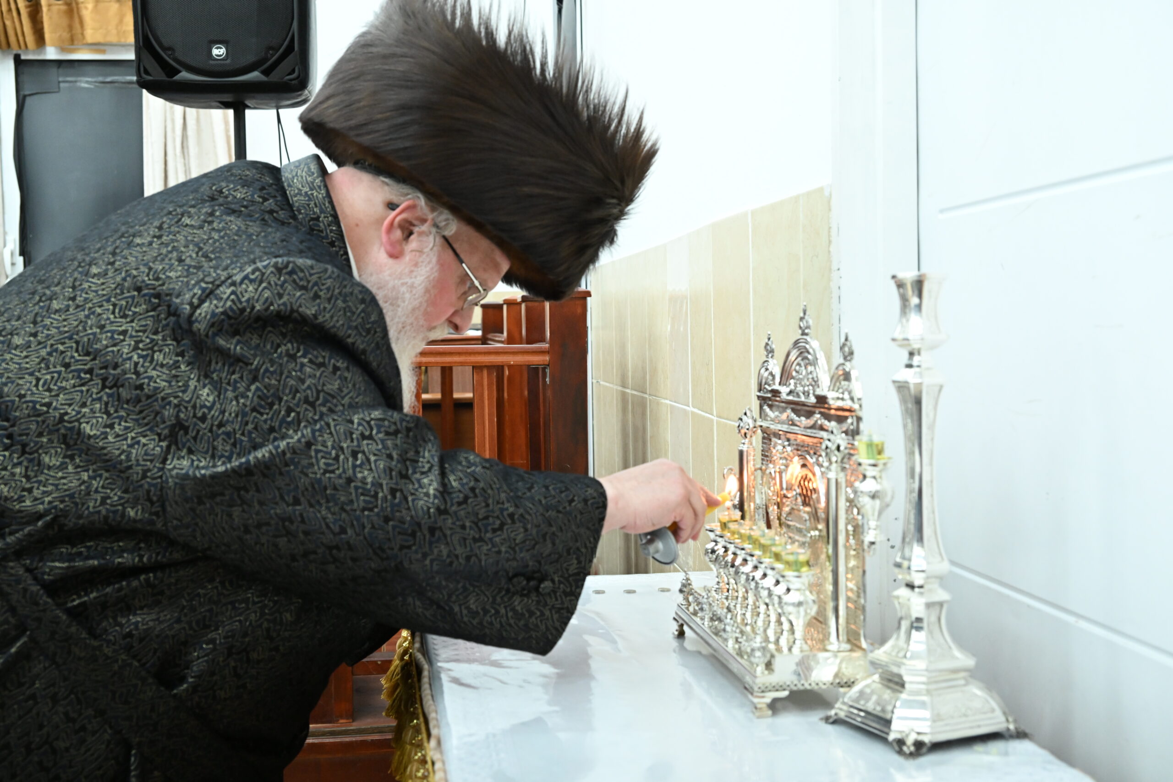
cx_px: 586
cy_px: 391
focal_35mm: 39
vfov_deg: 34.2
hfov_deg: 49.6
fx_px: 1271
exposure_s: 1/250
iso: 3200
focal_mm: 39
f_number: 5.6
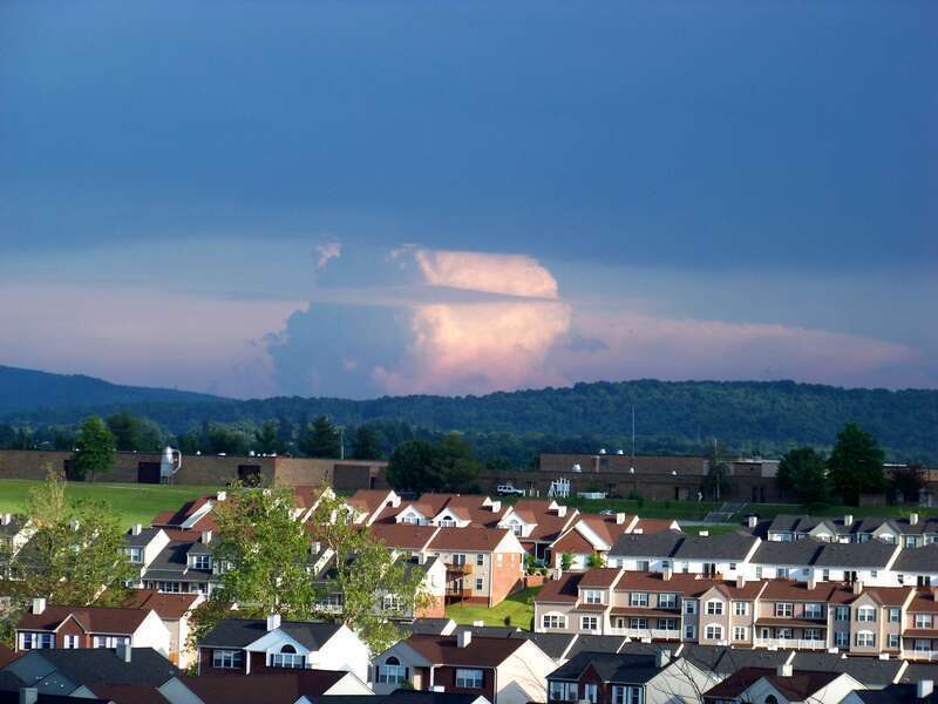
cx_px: 469
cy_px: 352
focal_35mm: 196
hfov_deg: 10.1
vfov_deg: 7.6
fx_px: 5311
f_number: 3.6
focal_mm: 31.6
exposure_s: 1/500
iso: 64
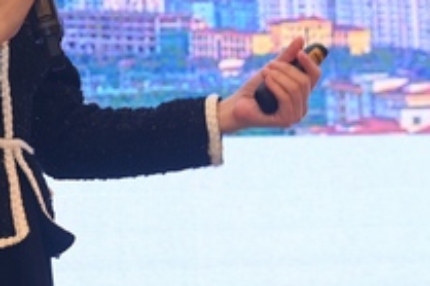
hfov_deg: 7.5
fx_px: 3294
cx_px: 148
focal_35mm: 276
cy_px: -59
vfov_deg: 5.0
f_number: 3.5
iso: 1600
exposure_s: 1/125
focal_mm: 90
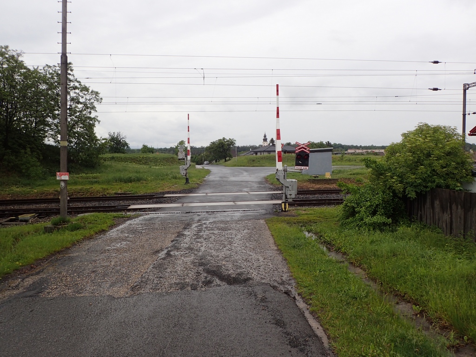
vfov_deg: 54.9
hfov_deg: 69.4
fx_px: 344
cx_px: 238
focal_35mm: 25
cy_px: 178
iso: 100
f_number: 2.8
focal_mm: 4.5
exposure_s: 1/800
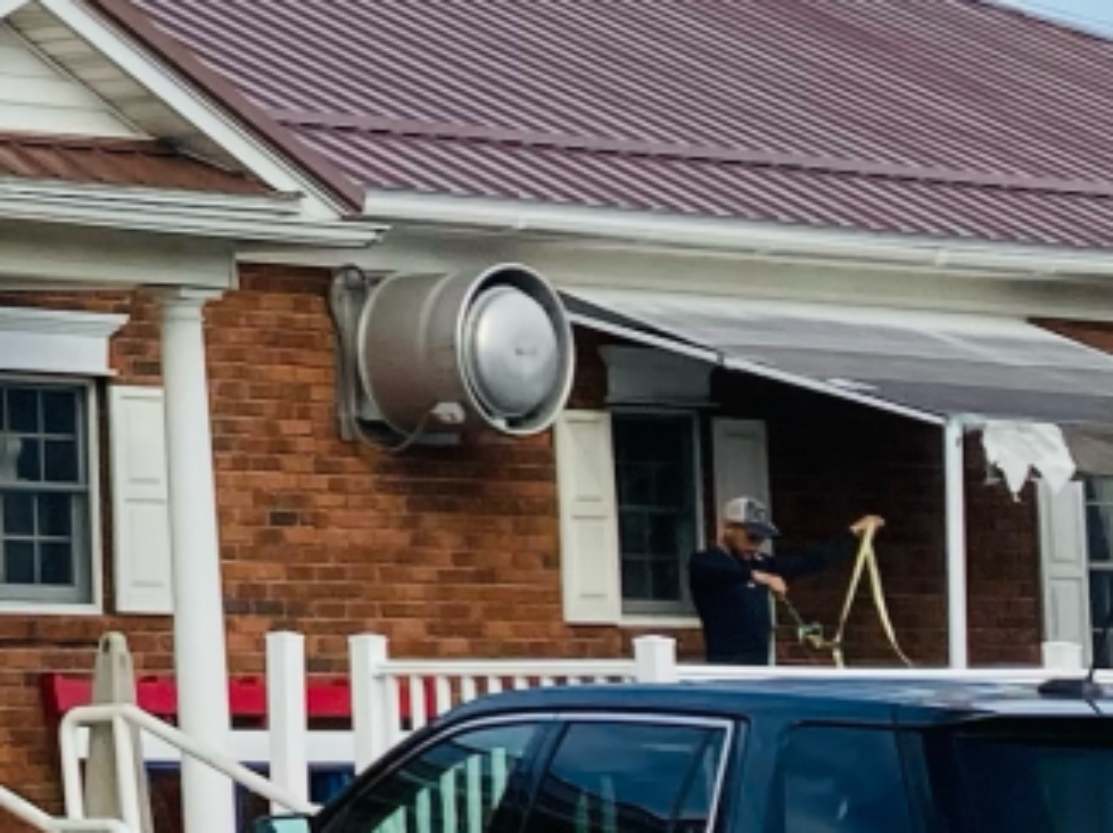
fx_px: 5301
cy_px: -113
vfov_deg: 8.9
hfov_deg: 10.8
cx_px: -1195
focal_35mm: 165
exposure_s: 1/1946
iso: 20
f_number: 1.8
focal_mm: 3.99
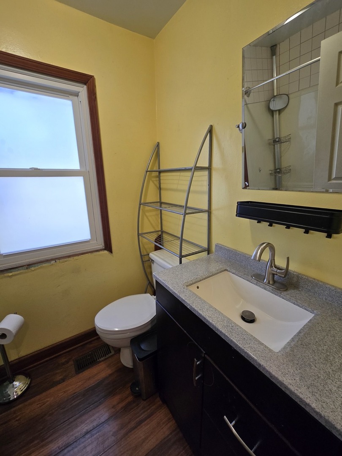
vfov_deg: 106.2
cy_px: 228
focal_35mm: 13
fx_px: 171
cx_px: 171
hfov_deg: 89.9
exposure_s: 1/120
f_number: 2.2
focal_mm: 2.2
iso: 80
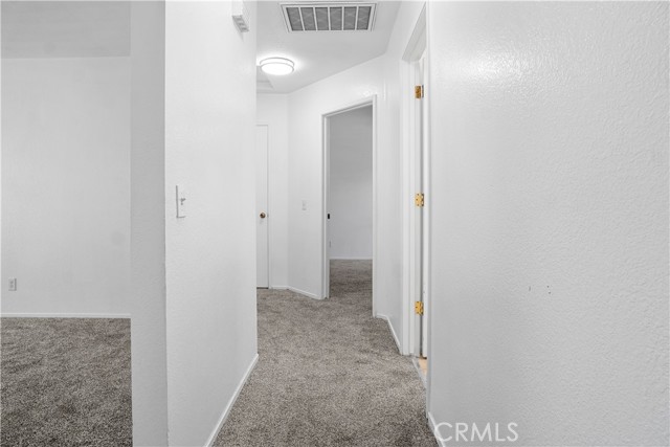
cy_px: 224
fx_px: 349
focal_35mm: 19
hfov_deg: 87.7
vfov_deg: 65.3
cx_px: 335
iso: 250
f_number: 8
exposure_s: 1/3
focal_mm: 12.5
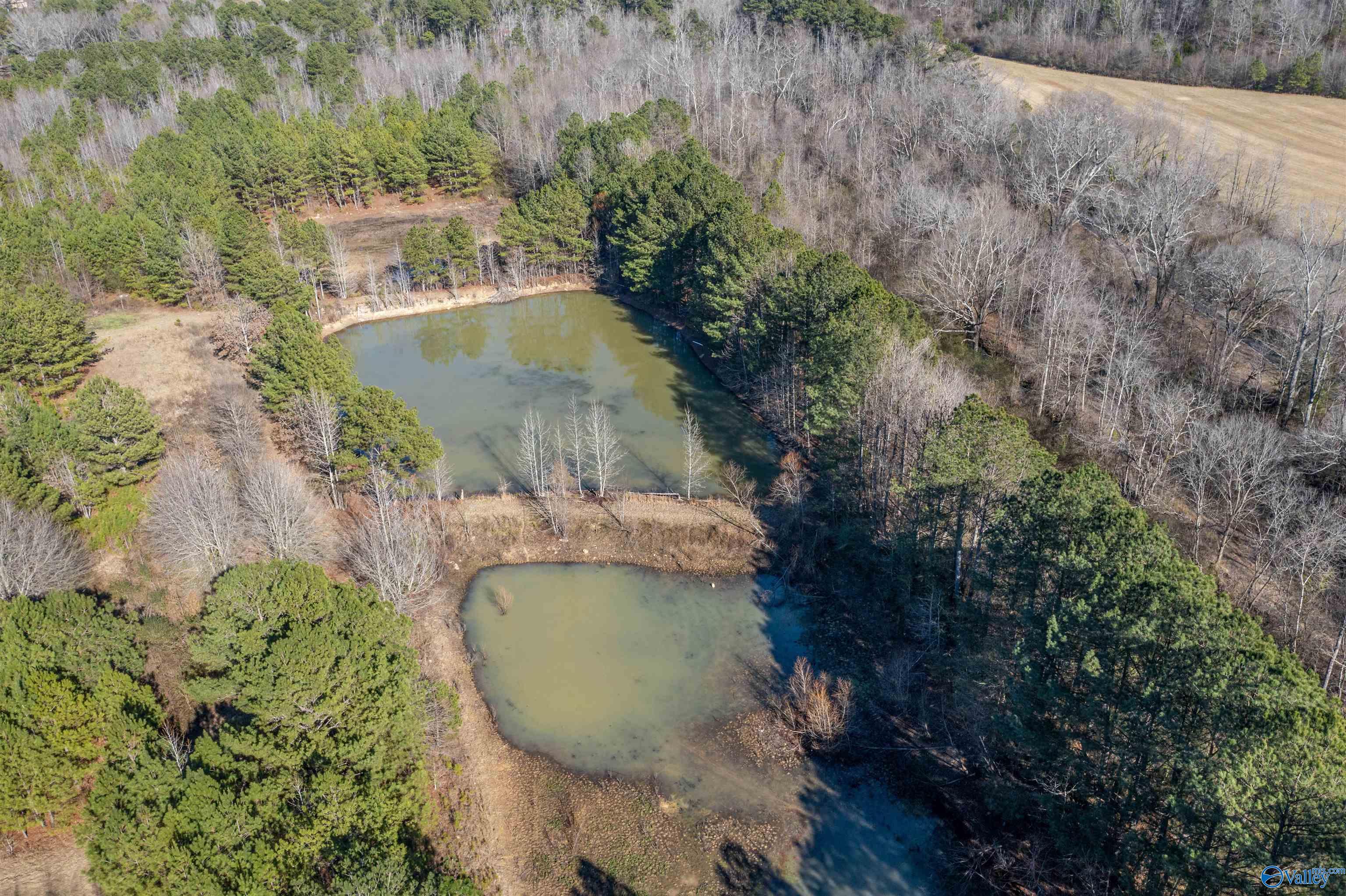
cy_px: 448
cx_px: 673
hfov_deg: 65.5
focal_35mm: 28
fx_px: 1046
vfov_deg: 46.4
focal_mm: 10.26
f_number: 5
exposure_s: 1/500
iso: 100
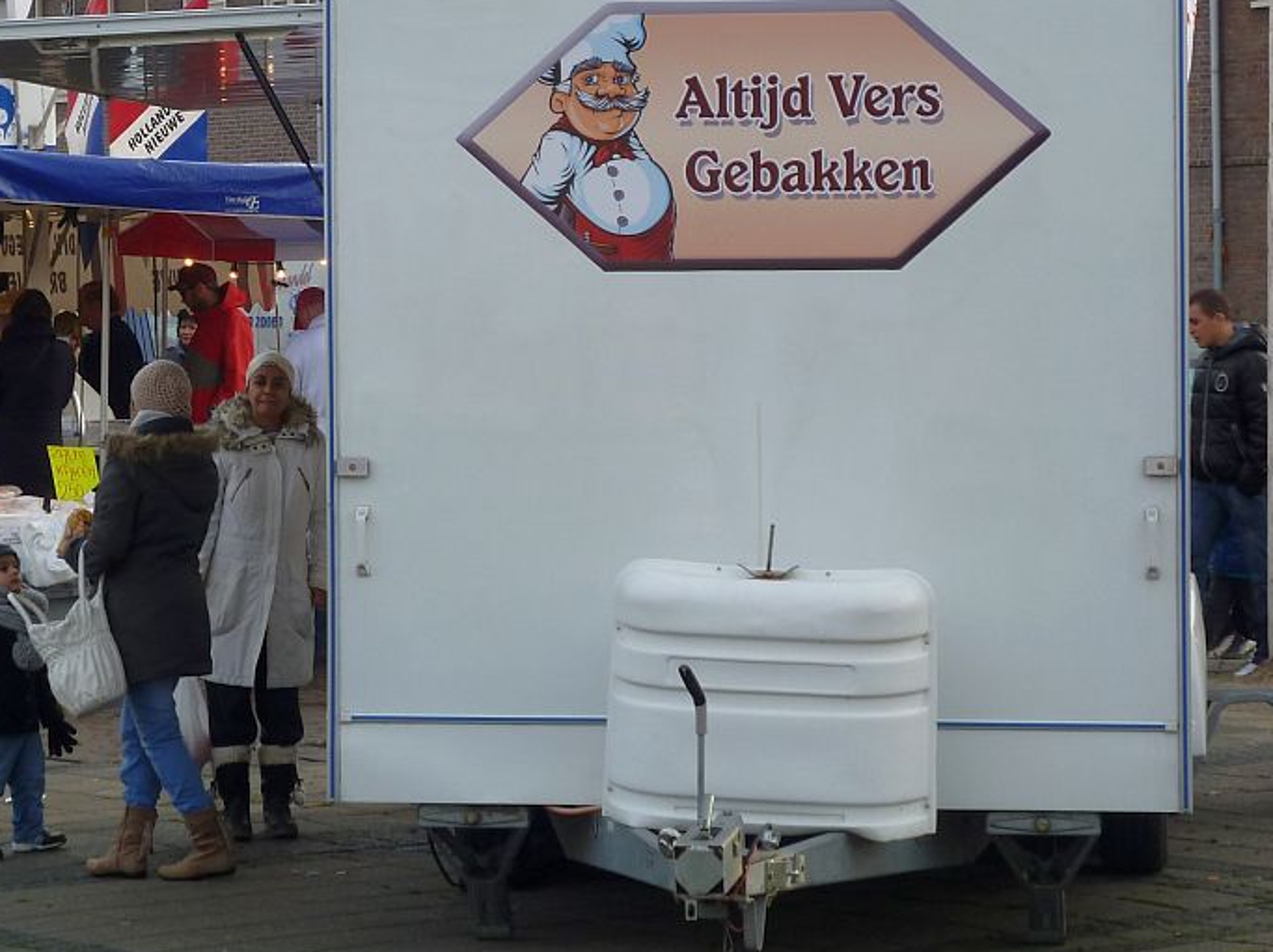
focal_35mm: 117
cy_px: 315
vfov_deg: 12.6
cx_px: 483
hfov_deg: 16.8
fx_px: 4299
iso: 80
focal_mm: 12.8
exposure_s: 1/125
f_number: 4.2
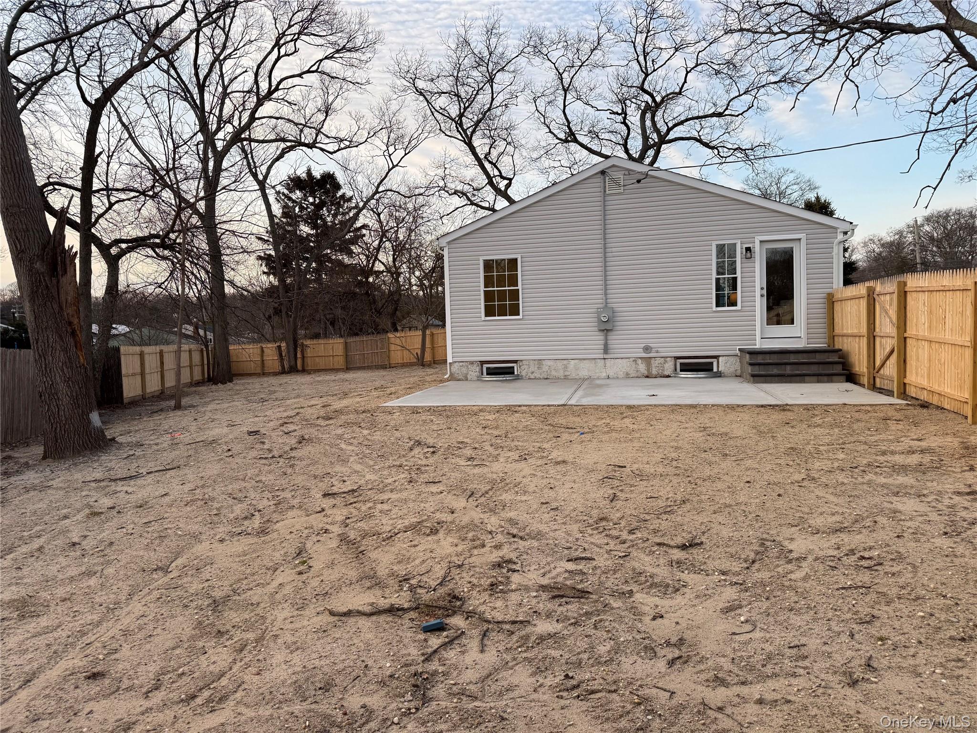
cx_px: 488
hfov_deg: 71.6
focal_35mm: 24
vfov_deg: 56.8
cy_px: 366
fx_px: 677
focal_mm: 6.76
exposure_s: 1/643
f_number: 1.78
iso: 80
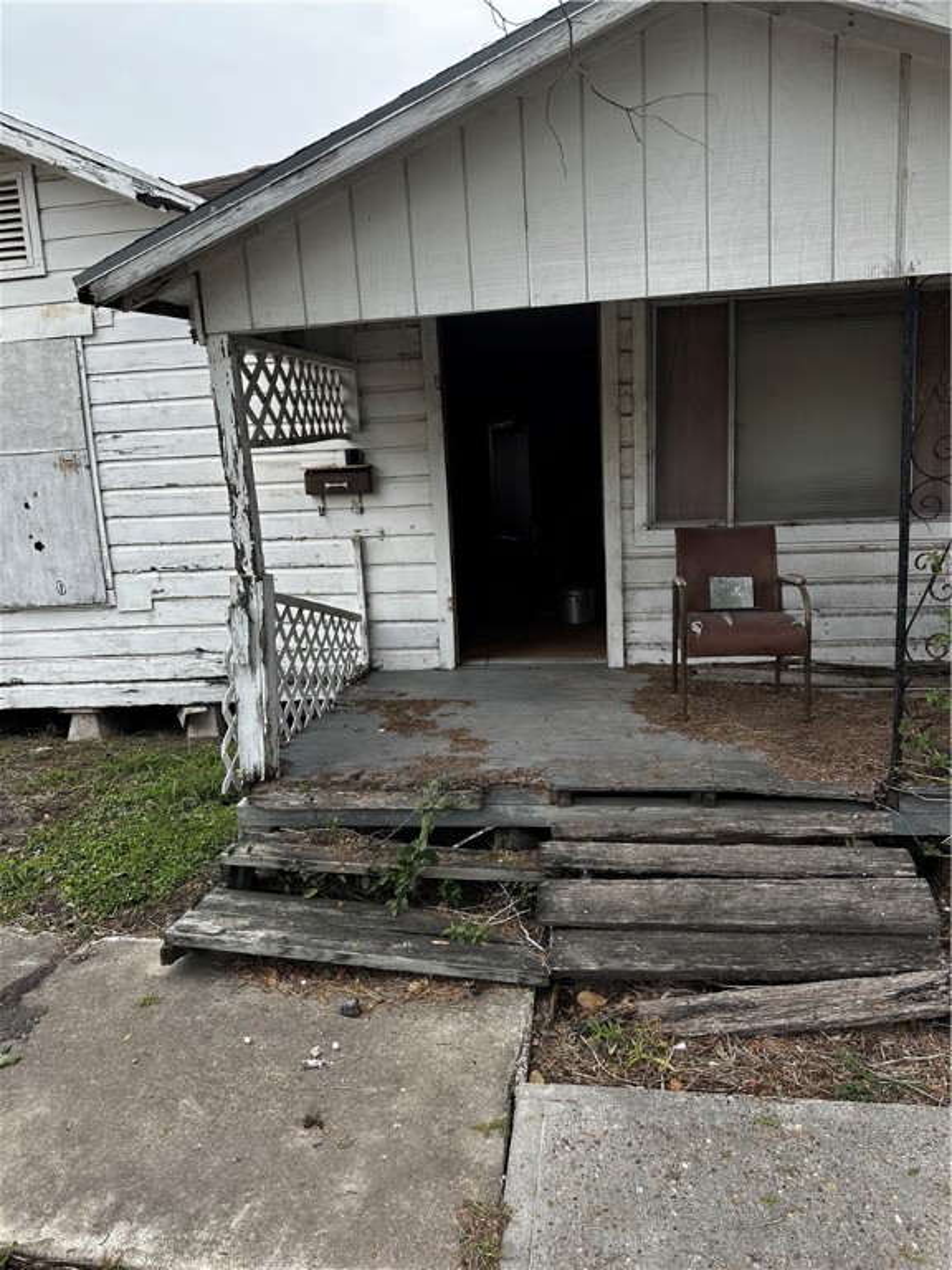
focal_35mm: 24
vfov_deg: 71.6
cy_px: 635
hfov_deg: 56.8
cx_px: 476
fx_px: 880
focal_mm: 6.86
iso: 64
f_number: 1.78
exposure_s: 1/212
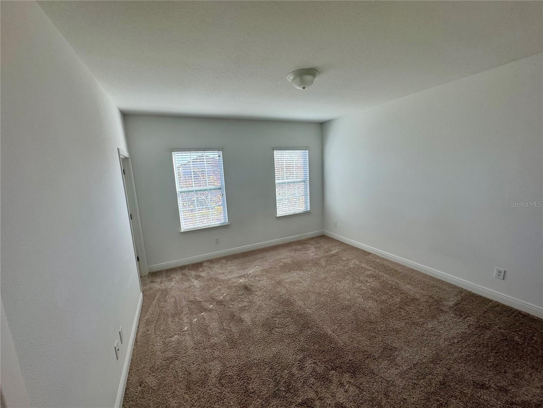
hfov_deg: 102.1
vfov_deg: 85.7
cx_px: 272
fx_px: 220
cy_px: 204
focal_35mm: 14
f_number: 2.2
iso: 40
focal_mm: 2.22
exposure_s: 1/214
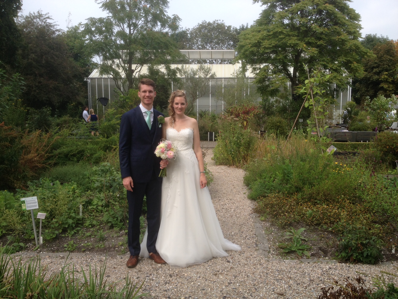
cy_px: 150
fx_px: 402
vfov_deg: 40.7
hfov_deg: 52.6
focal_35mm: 35
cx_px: 199
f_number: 2.4
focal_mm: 4.28
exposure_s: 1/746
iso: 50
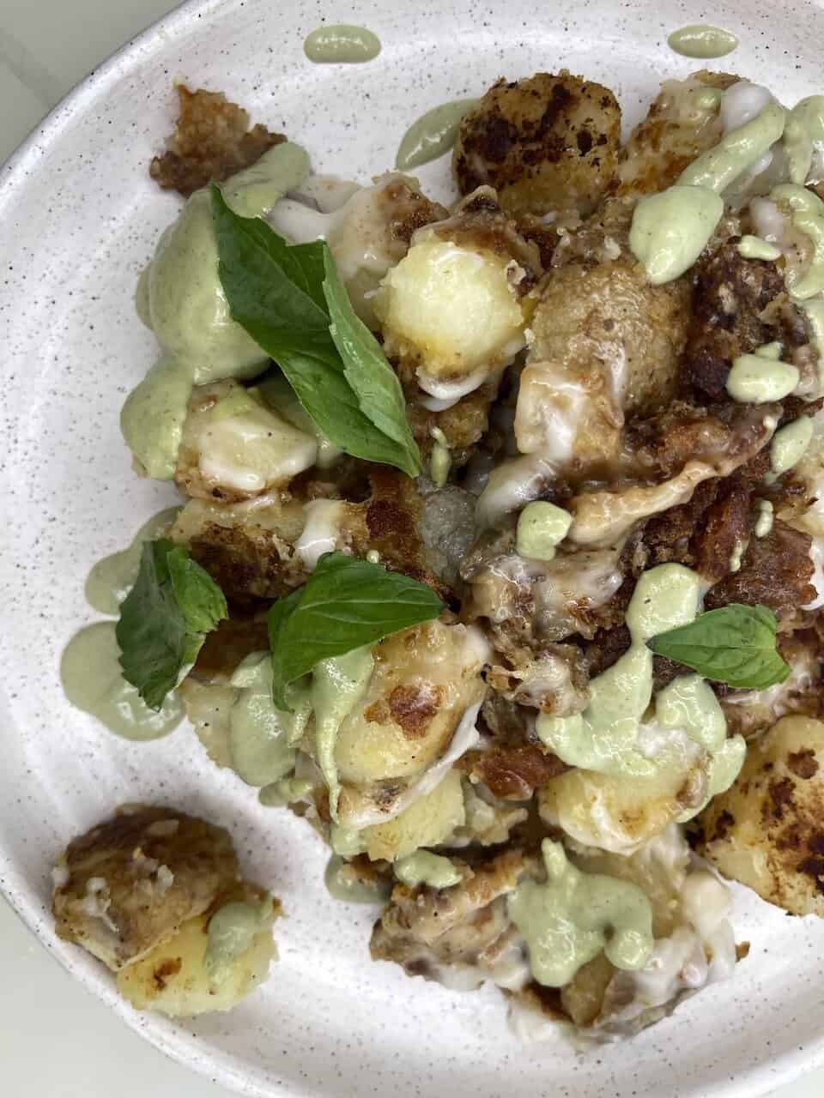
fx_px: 793
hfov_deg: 54.9
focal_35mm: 25
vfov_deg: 69.4
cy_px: 549
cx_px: 412
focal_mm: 5.1
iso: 64
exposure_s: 1/120
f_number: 1.6
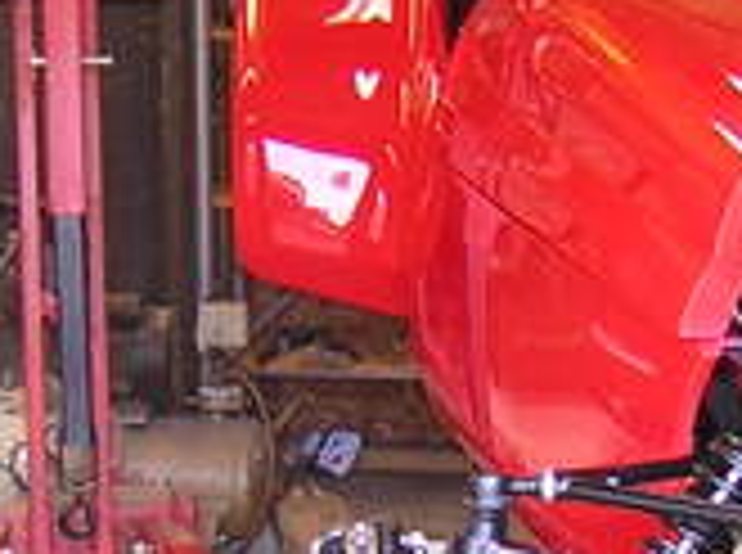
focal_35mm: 140
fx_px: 2994
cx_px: 607
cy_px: 423
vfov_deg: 10.5
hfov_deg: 14.0
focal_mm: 4.7
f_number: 2.6
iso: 127
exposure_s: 1/30
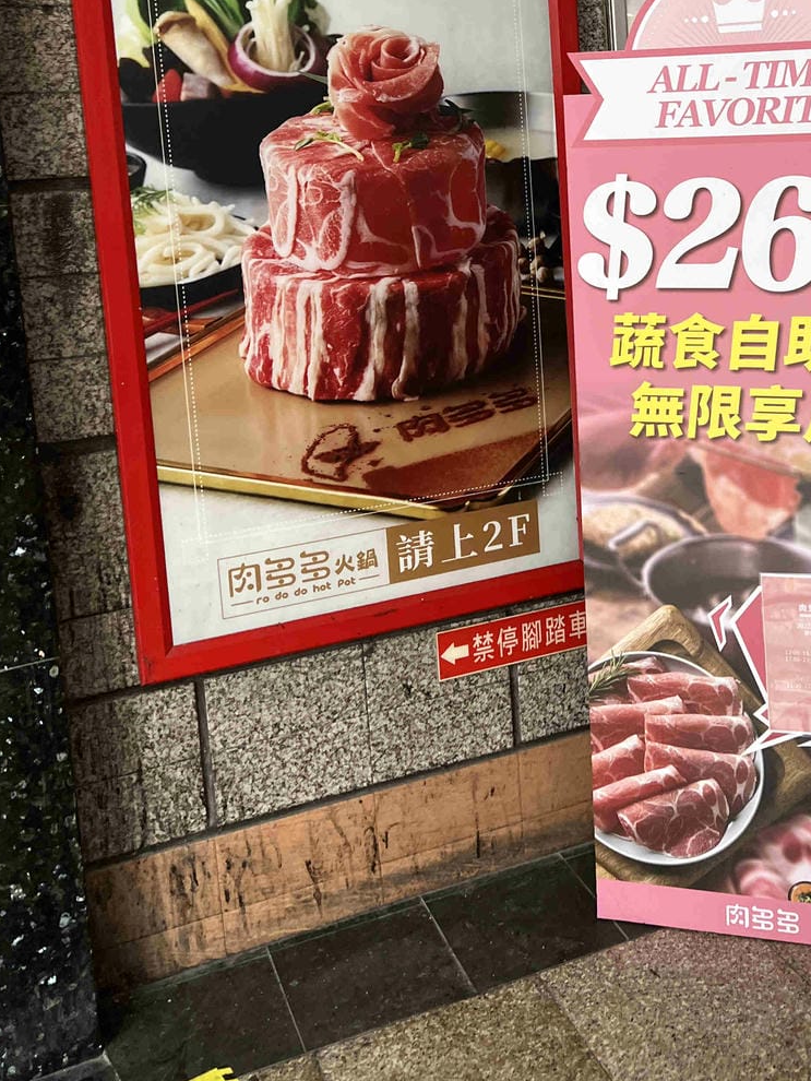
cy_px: 295
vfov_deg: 43.6
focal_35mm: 42
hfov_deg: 33.4
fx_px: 1311
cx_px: 645
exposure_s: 1/120
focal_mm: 5.7
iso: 125
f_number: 1.5
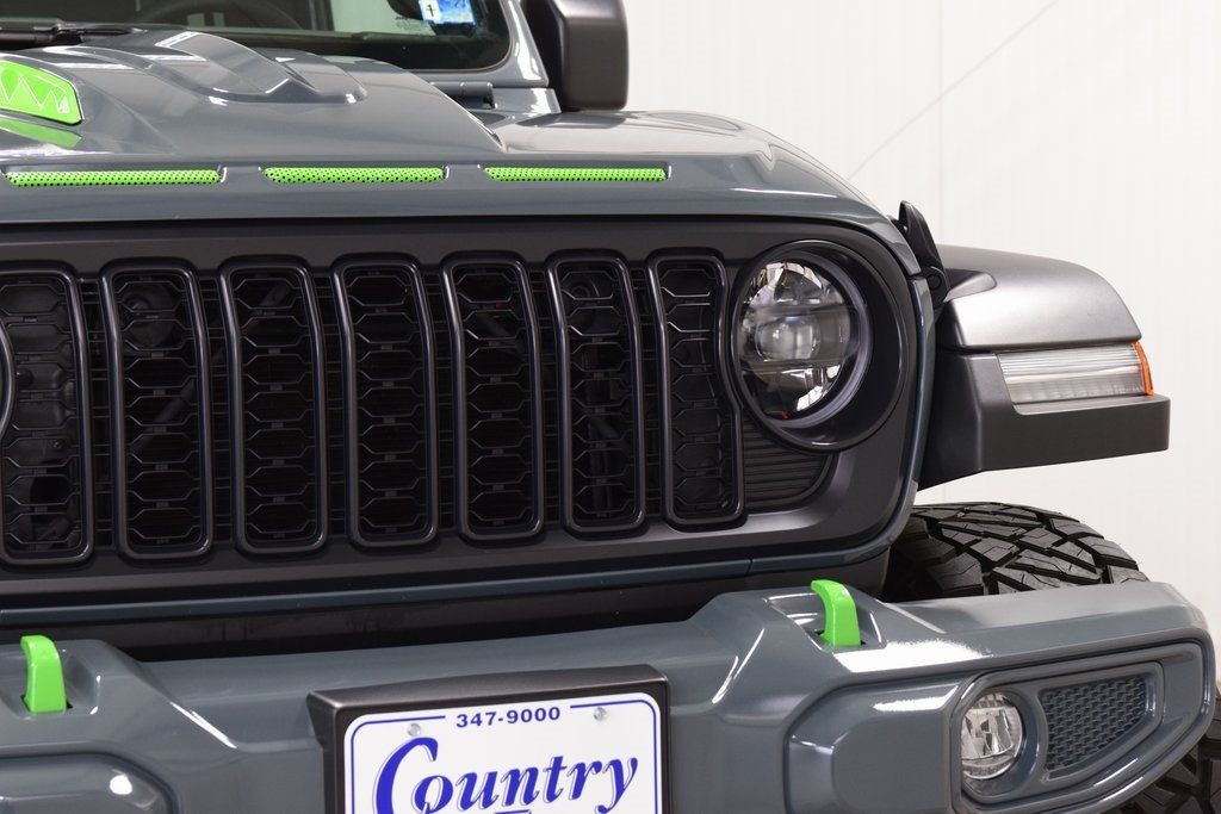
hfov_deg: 21.9
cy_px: 407
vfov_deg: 14.7
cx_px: 610
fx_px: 3154
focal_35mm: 93
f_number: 6.3
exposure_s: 1/30
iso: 1600
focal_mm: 62
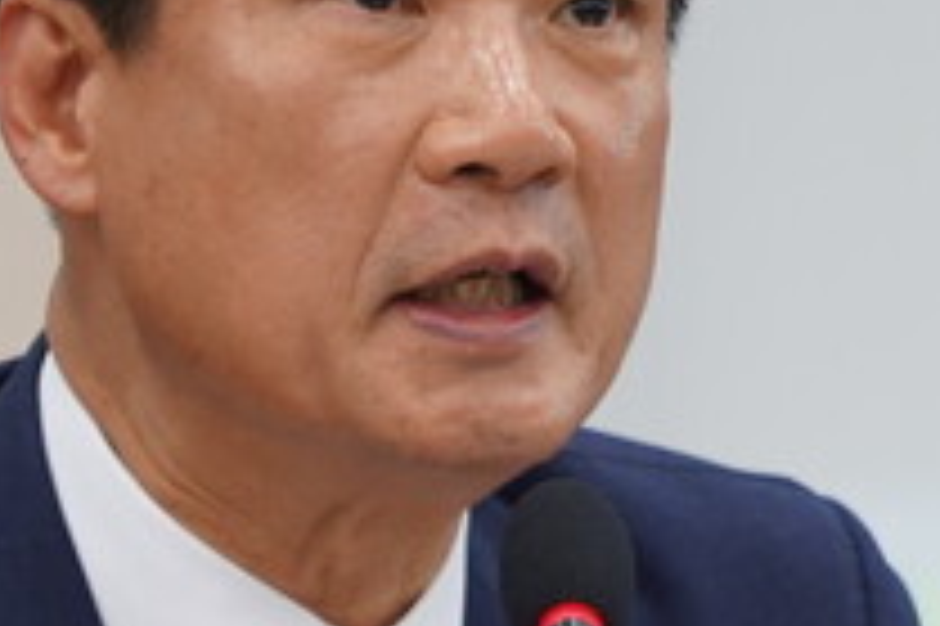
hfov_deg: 2.3
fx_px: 23768
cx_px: 756
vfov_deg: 1.5
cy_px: 626
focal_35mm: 911
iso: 1000
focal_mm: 198
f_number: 4
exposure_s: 1/100
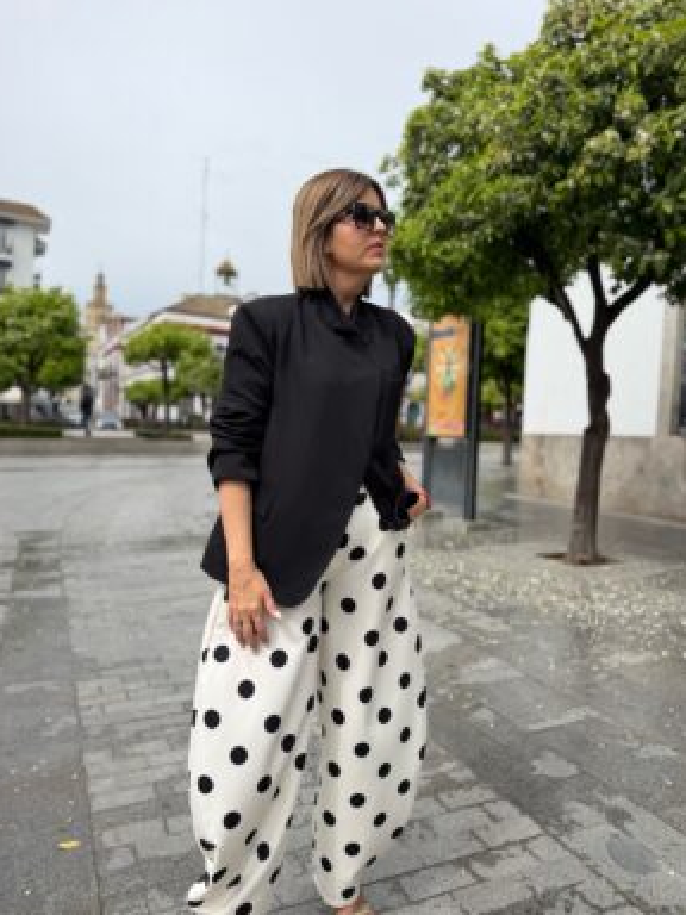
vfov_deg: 69.4
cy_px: 458
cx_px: 333
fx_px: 661
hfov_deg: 54.9
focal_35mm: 25
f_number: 1.78
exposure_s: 1/5319
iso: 80
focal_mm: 6.76
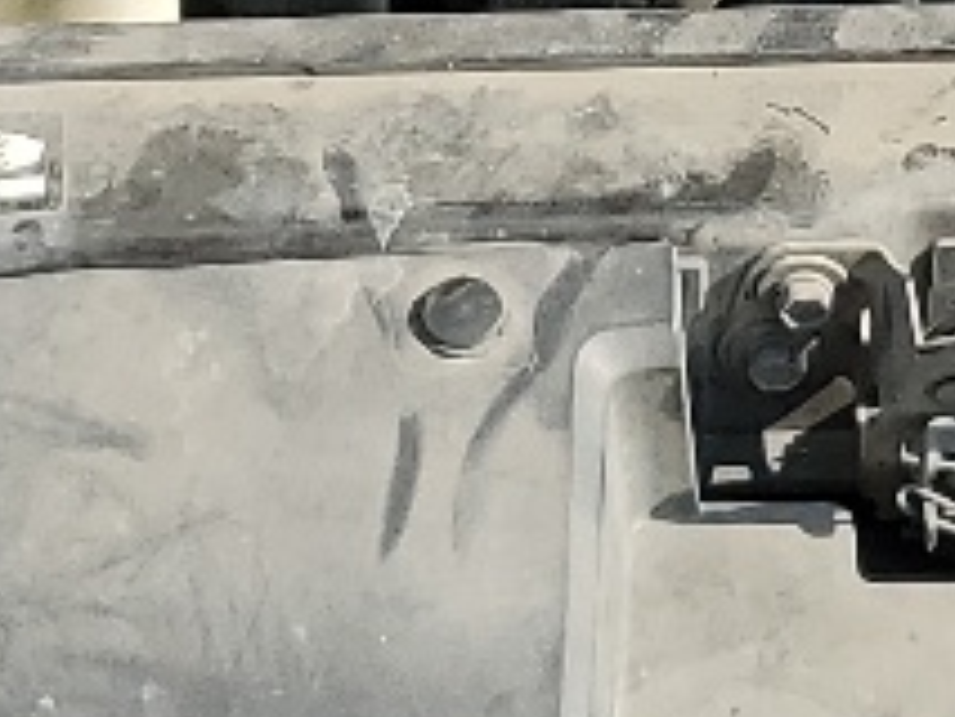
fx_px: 5383
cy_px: -40
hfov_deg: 10.1
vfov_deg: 7.6
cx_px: 704
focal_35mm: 195
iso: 50
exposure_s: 1/1667
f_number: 1.5
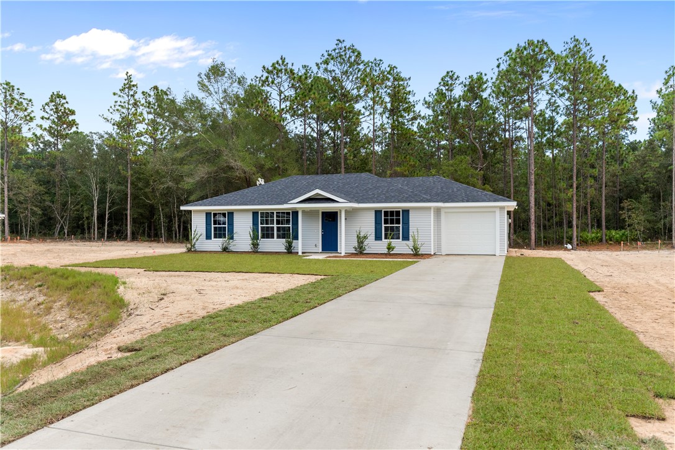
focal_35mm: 27
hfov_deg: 67.4
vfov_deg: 47.9
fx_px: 506
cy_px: 225
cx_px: 338
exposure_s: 1/500
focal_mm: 18
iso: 800
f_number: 3.2
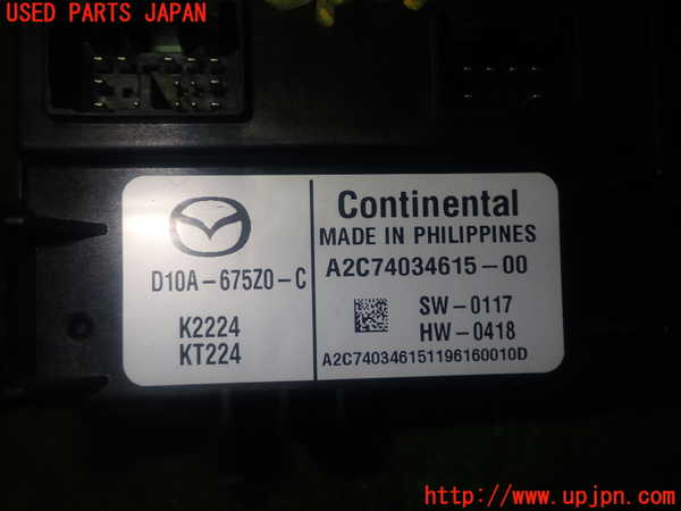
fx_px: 807
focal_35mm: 41
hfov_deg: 45.8
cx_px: 340
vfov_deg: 35.1
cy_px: 256
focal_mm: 7.31
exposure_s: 1/40
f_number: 8
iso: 200
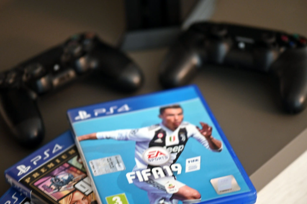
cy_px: 102
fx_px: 895
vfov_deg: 13.0
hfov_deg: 19.5
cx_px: 154
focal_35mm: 105
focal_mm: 105
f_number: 3
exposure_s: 1/10
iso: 1600
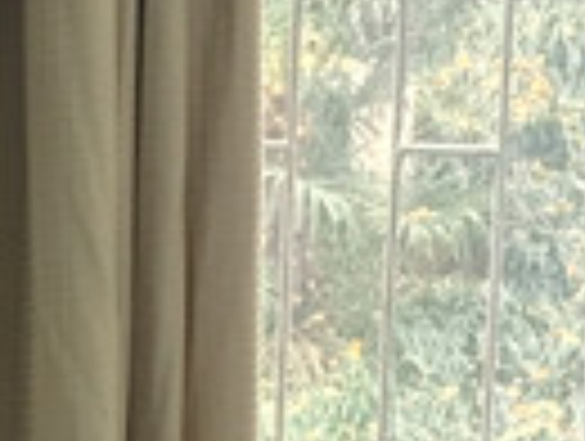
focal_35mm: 178
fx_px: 3014
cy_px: 896
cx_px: -216
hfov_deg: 10.8
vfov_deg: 8.0
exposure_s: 1/33
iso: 125
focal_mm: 4.15
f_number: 2.2
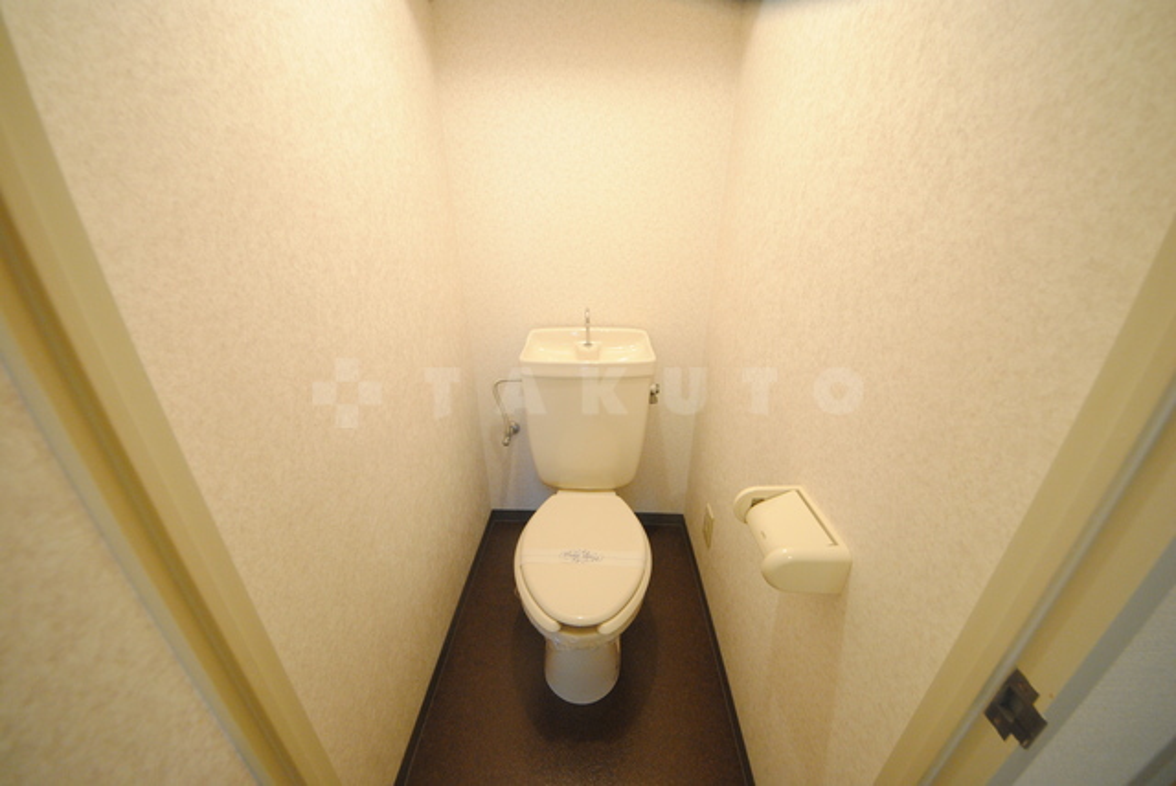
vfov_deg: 90.1
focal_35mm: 12
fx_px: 392
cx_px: 588
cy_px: 393
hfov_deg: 112.6
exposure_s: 1/30
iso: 800
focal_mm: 8
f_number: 4.5
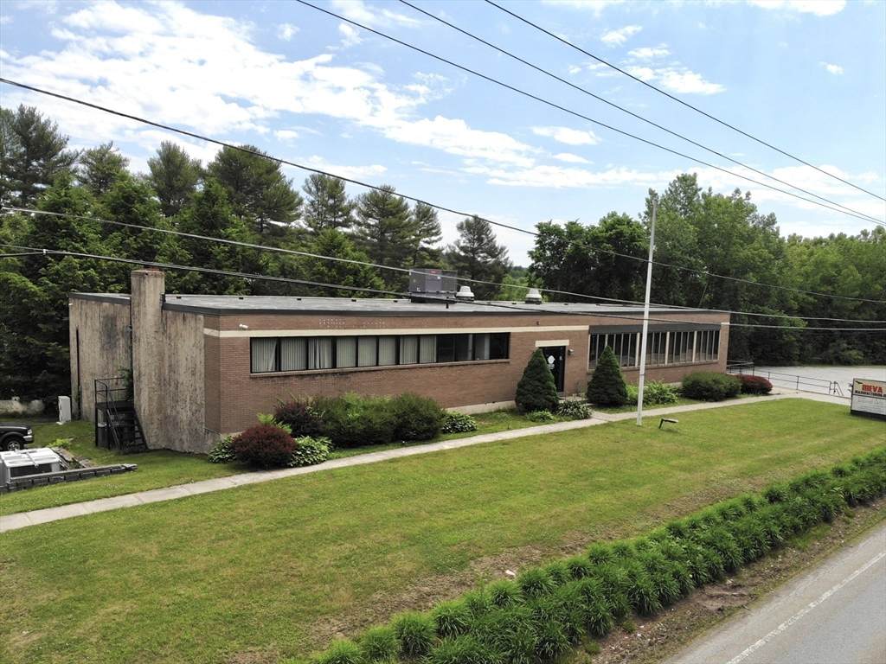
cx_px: 443
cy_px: 332
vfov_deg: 56.8
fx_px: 614
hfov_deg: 71.6
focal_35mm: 24
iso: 100
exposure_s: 1/1135
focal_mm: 4.5
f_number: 2.8
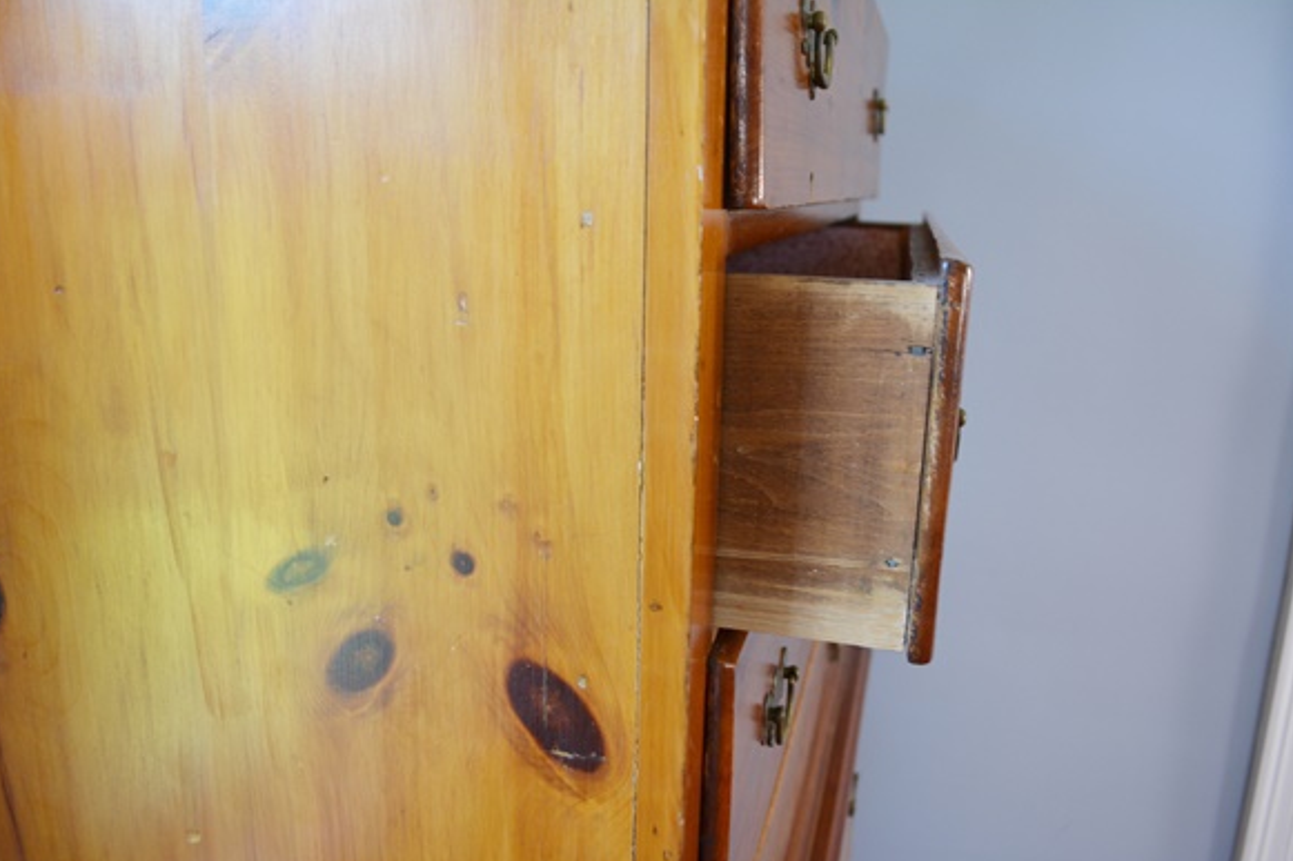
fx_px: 1113
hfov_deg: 60.3
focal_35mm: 31
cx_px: 636
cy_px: 436
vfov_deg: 42.3
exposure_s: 1/60
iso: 720
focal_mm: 20
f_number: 4
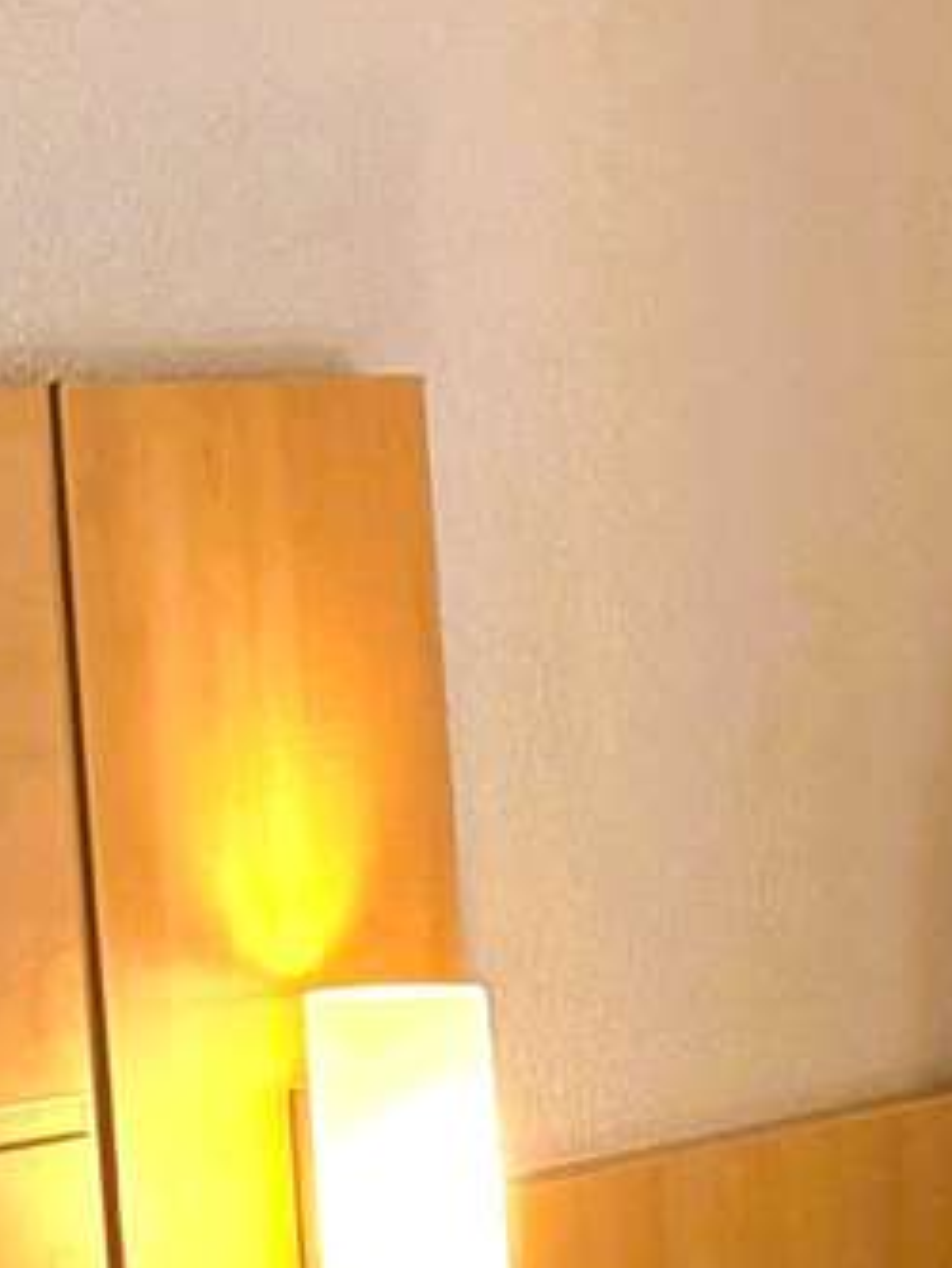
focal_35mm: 160
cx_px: 2822
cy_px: 2216
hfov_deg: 8.0
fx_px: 5863
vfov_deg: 11.5
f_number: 1.6
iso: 100
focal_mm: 5.96
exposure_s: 1/100
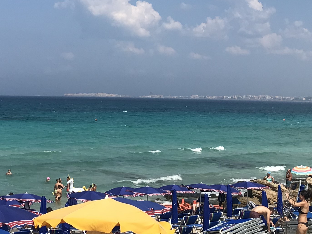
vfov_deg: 17.7
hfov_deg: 23.8
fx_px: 739
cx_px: 160
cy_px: 18
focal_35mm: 82
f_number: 1.8
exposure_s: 1/4000
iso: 20
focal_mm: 3.99
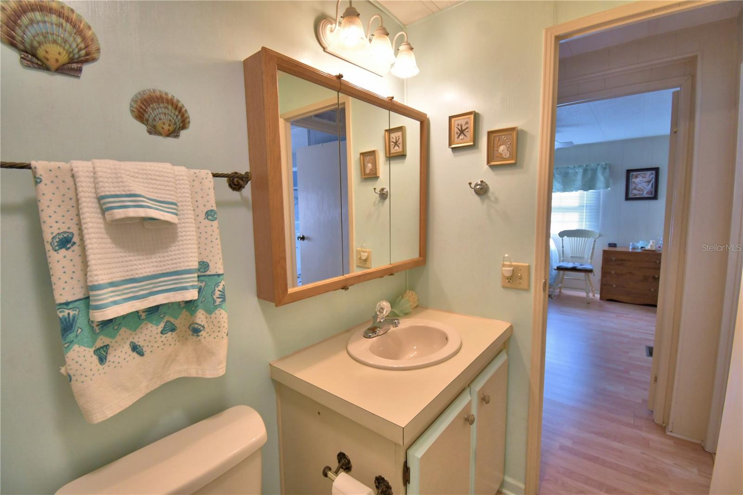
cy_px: 248
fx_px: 309
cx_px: 372
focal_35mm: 15
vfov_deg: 77.3
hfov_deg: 100.4
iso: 400
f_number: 4.5
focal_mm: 10
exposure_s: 1/50
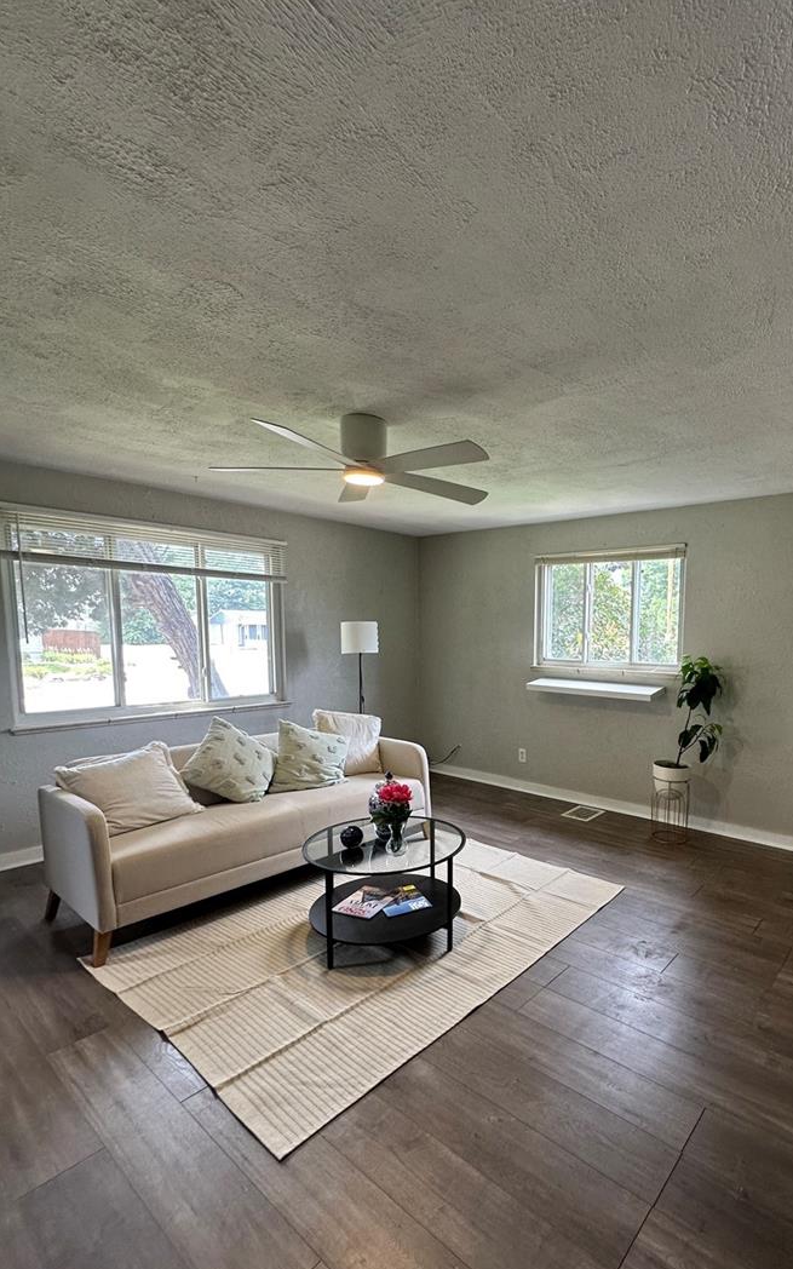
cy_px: 696
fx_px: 588
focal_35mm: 17
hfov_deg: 66.3
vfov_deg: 94.1
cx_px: 523
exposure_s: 1/120
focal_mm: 2.22
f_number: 2.2
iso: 160
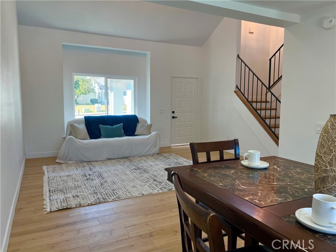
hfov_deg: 67.3
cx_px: 168
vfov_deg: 53.1
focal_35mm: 26
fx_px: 252
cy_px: 126
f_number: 1.5
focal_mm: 5.7
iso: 40
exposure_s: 1/138
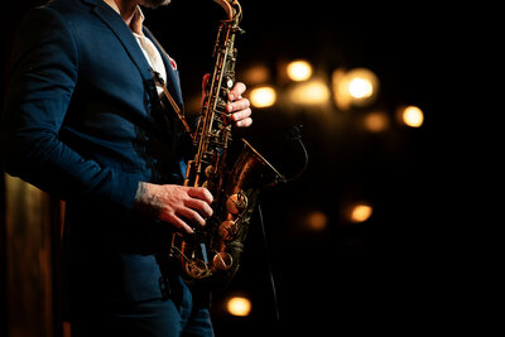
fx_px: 2806
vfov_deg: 6.9
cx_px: 252
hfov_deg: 10.3
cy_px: 168
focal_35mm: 200
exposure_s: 1/200
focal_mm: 200
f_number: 5
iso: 1250
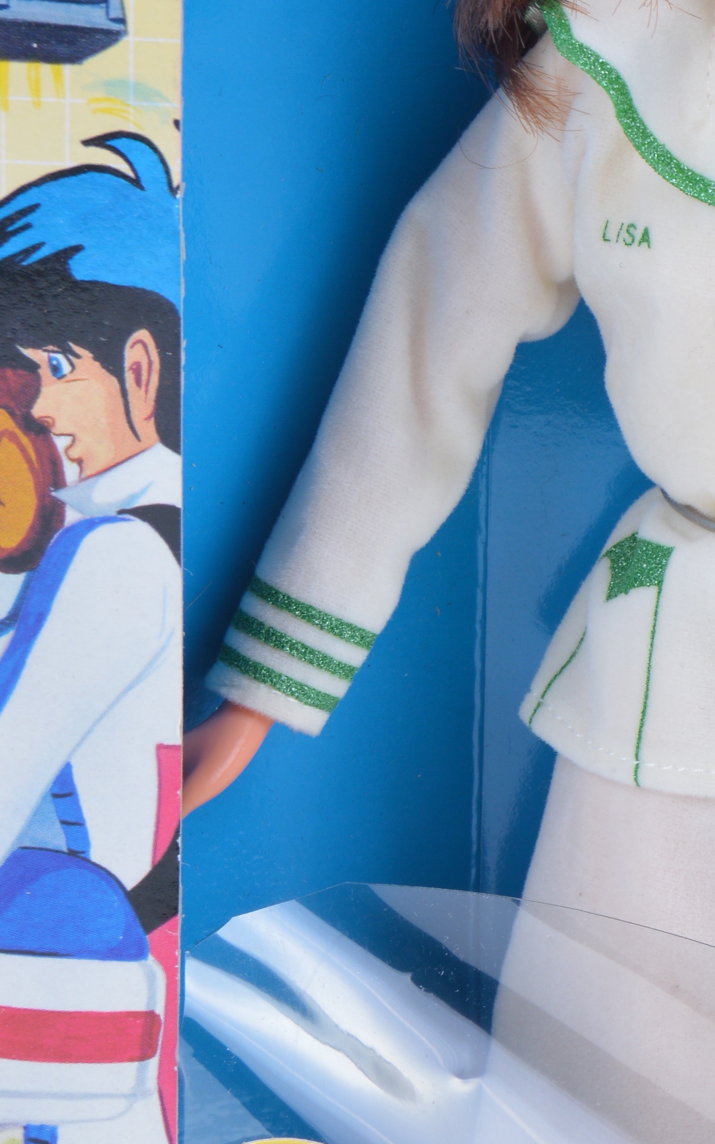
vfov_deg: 10.1
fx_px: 6493
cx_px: 762
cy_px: 530
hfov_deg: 6.3
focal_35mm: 208
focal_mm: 55
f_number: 9
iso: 100
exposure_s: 1/25
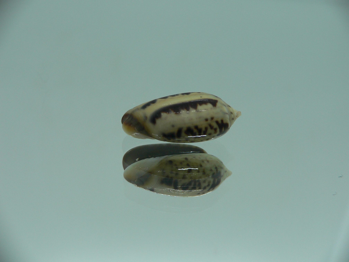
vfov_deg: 40.7
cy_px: 131
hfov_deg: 52.6
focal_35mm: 35
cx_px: 174
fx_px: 353
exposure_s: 1/60
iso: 80
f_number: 2.8
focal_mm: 4.6
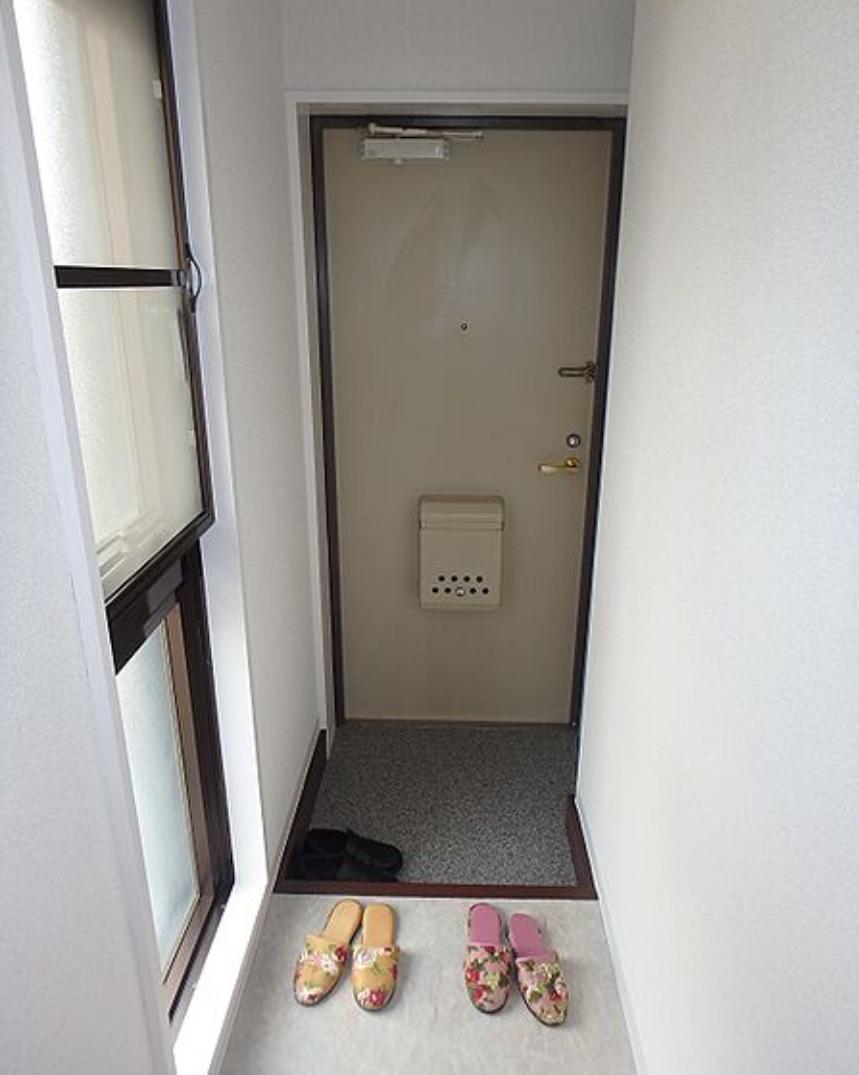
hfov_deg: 63.1
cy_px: 508
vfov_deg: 75.0
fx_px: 699
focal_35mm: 22
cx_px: 430
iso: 125
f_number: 3.5
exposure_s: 1/60
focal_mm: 3.7
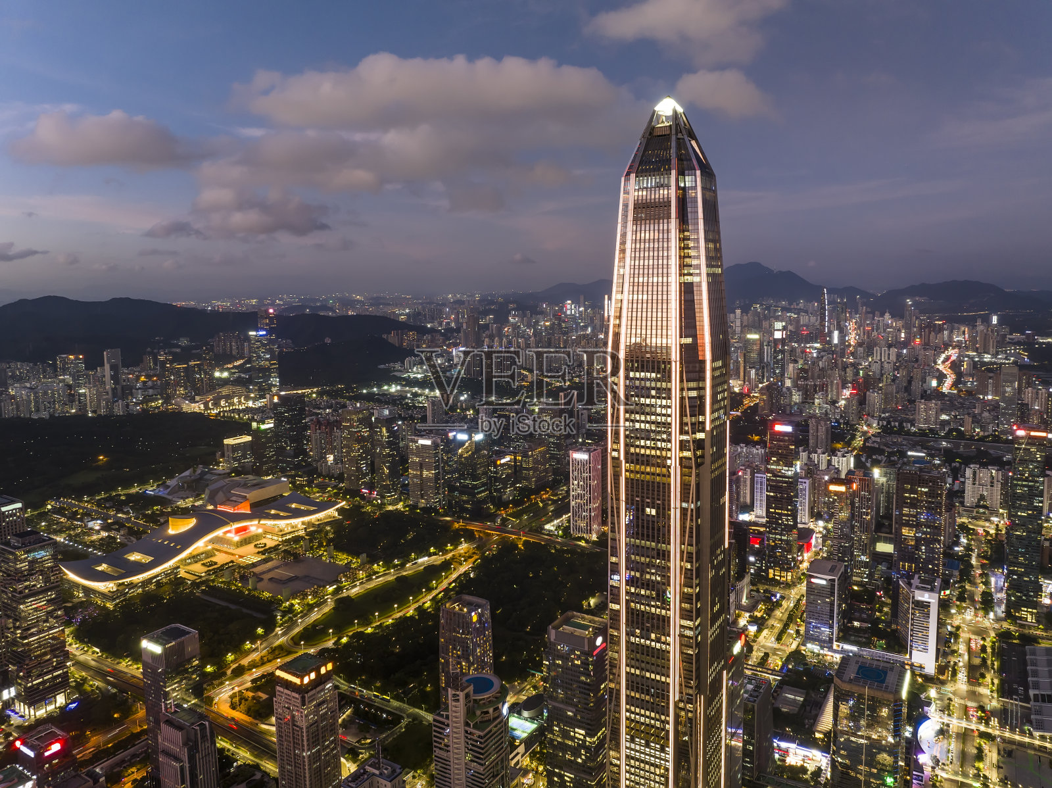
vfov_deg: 56.8
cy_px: 394
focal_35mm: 24
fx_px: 729
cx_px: 526
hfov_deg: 71.6
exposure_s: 1/1.25
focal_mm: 12.29
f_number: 4
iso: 100
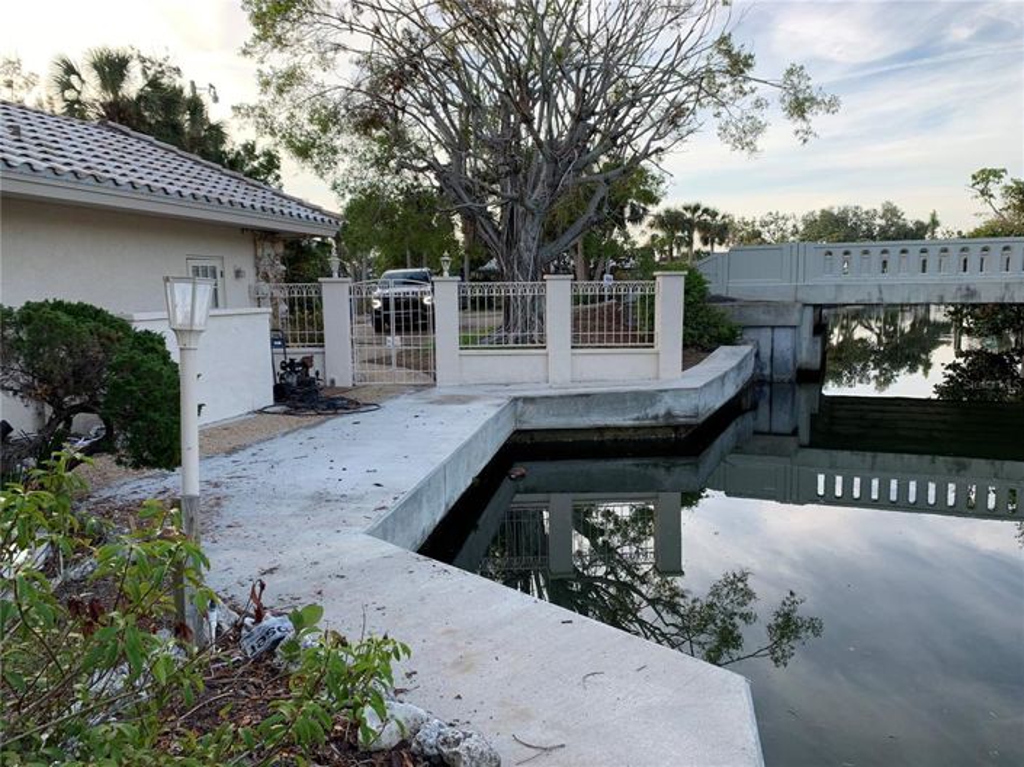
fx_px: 769
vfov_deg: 53.0
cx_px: 512
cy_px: 384
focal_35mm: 26
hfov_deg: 67.3
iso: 25
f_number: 1.8
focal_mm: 4.25
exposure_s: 1/331
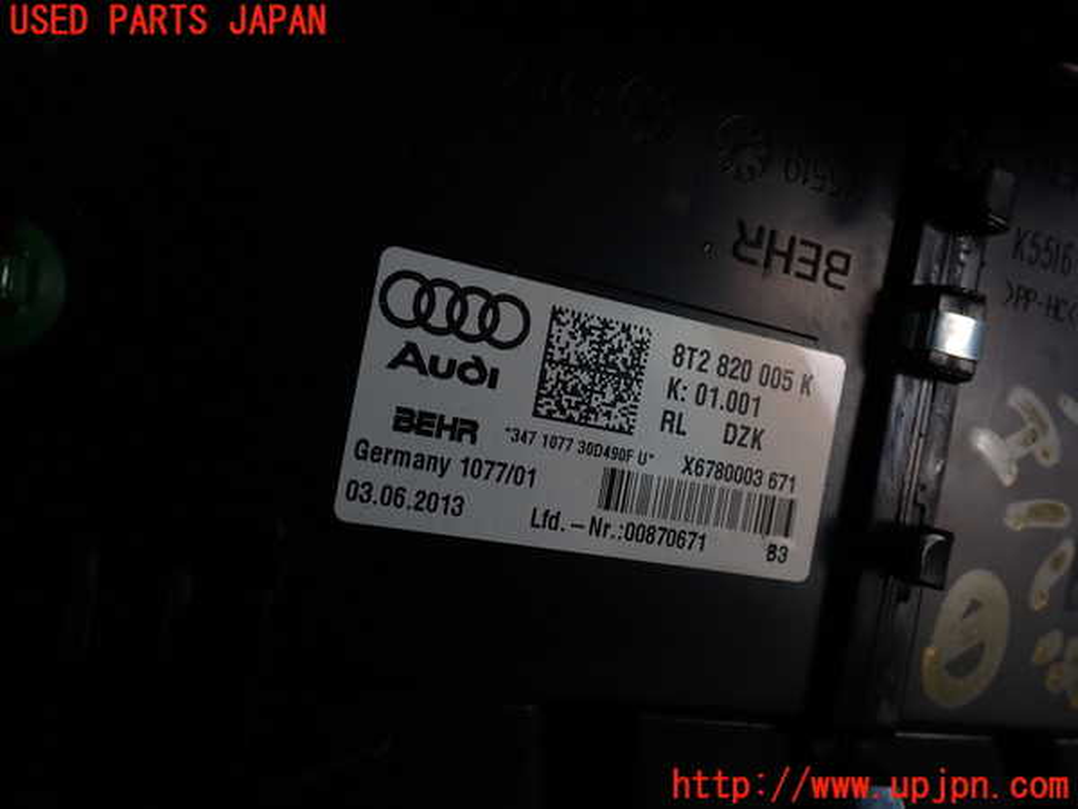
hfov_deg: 60.0
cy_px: 404
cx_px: 539
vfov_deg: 46.8
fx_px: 934
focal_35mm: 30
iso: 100
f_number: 3.2
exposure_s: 1/80
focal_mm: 5.4
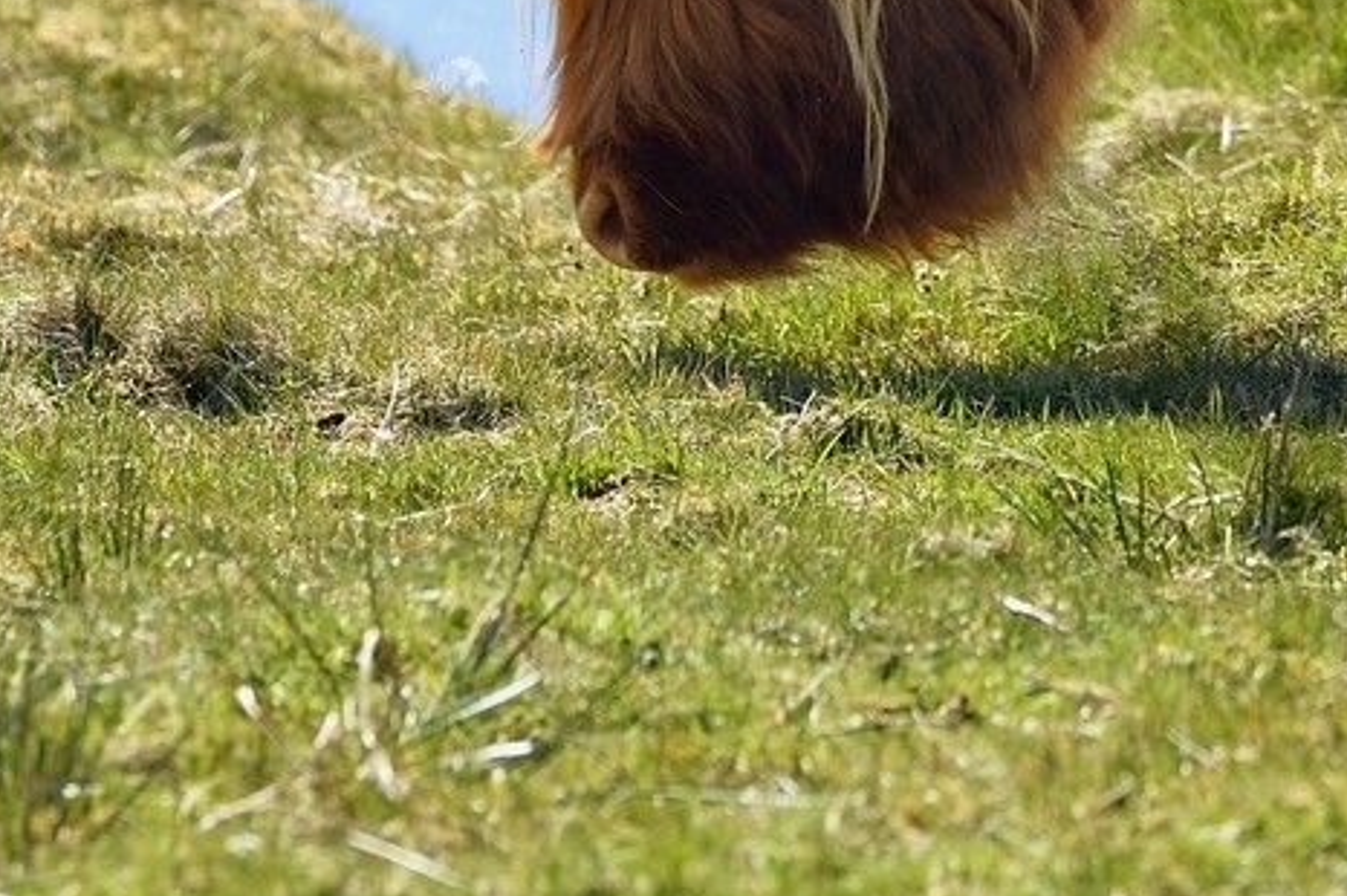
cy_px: -555
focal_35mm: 584
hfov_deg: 3.5
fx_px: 21835
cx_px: 1862
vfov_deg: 2.3
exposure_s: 1/320
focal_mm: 170
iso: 200
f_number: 5
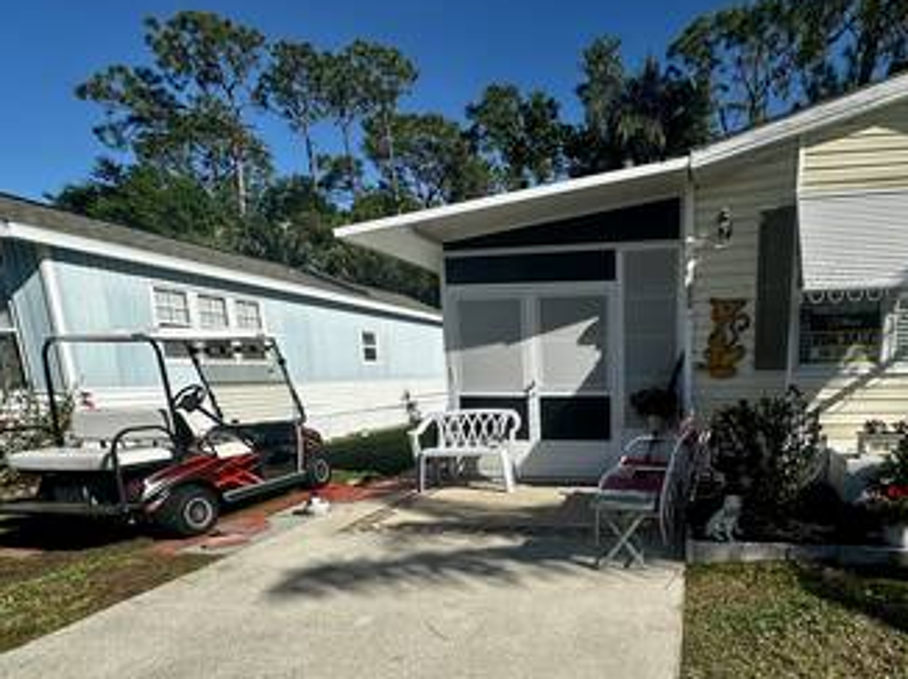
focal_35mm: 22
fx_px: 577
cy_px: 501
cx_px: 621
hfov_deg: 73.6
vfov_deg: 58.2
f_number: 2.2
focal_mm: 2.22
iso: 50
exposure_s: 1/2451
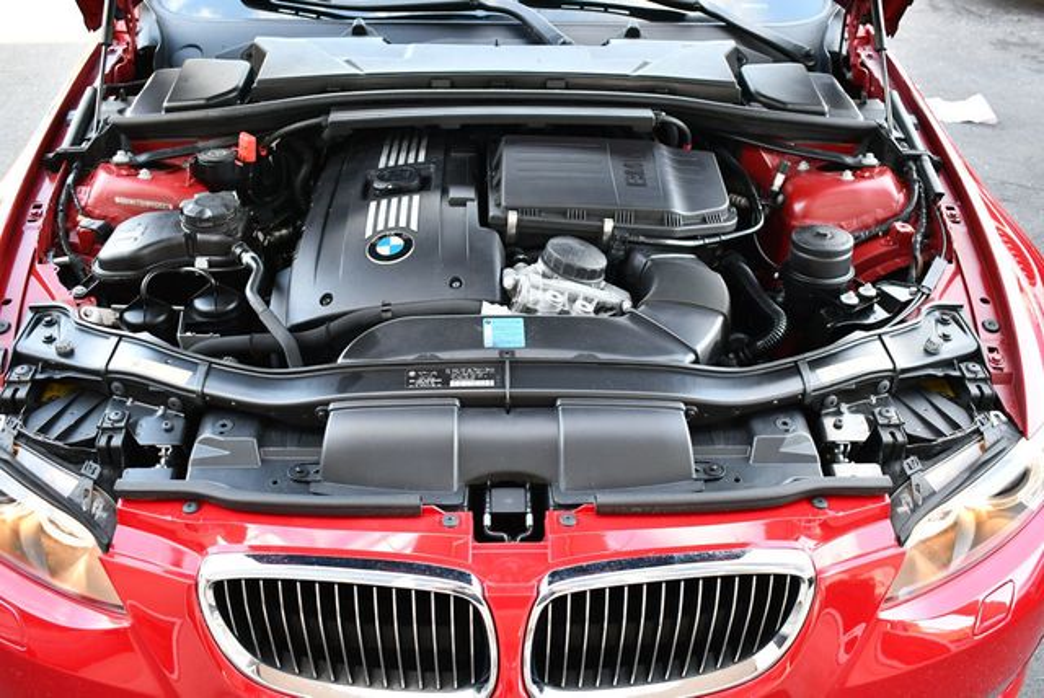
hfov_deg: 53.1
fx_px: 1045
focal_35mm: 36
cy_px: 349
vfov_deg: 36.9
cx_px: 522
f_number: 3.5
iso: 800
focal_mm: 18
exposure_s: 1/250
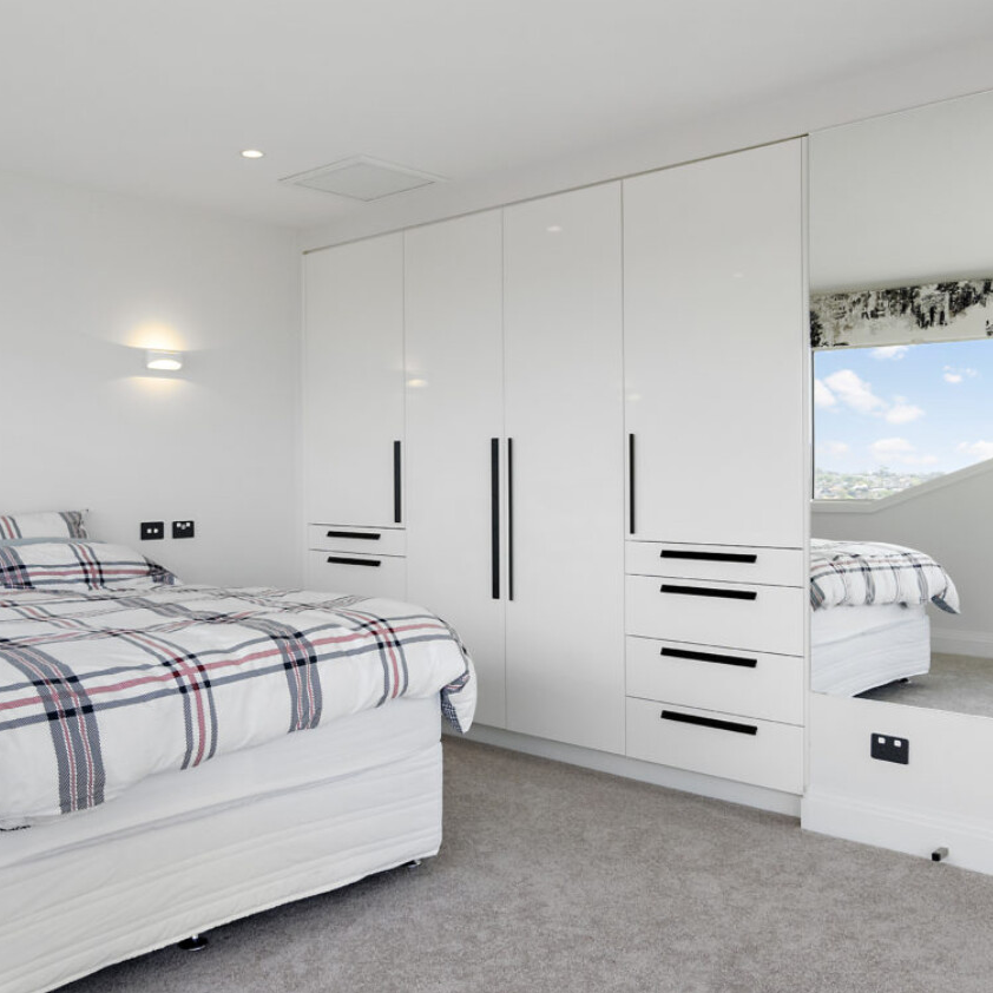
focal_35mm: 21
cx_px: 440
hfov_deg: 71.9
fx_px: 682
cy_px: 483
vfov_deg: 72.1
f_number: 7.1
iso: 1250
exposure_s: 1/400
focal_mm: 16
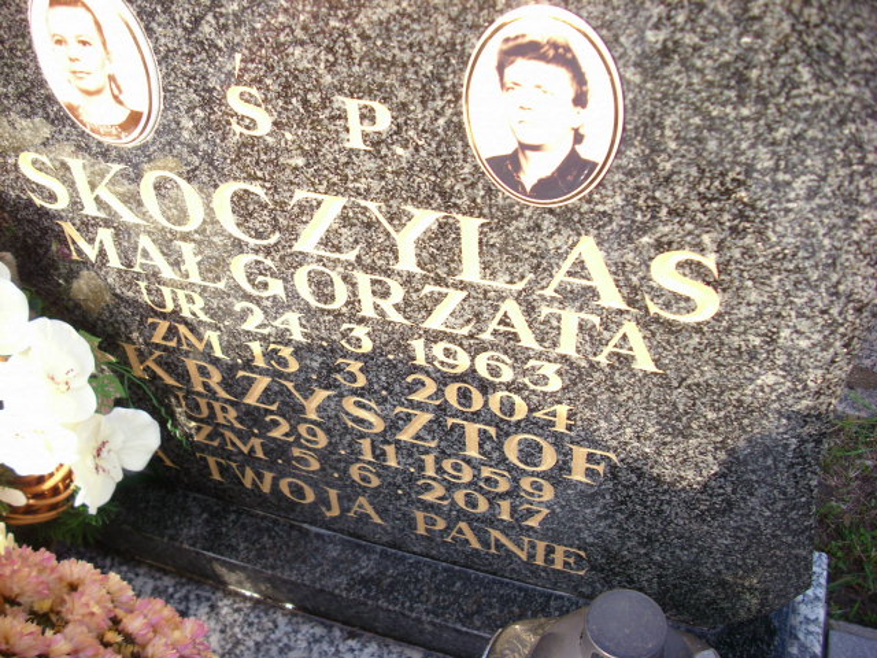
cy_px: 329
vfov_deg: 38.7
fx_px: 937
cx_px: 438
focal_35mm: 37
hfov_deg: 50.1
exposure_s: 1/129
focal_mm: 6.2
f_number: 2.8
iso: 50
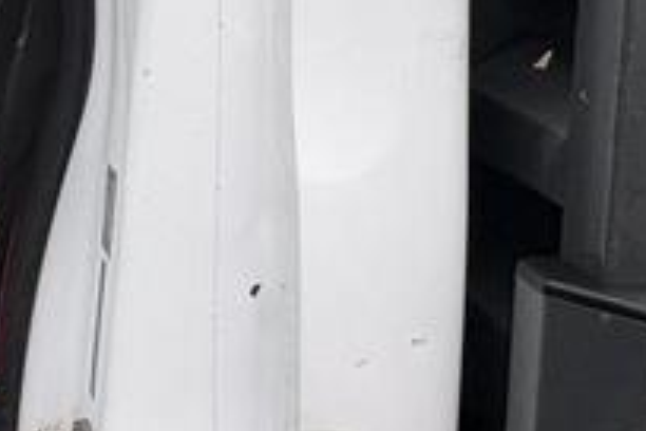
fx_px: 1148
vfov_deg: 21.0
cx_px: -146
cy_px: 89
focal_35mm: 64
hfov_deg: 27.4
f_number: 2.2
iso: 40
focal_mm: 2.22
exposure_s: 1/114
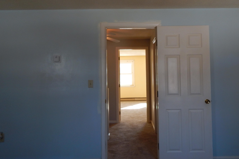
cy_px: 69
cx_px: 133
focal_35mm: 28
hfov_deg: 65.3
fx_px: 186
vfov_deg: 46.3
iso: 125
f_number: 3
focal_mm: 4
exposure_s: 1/80
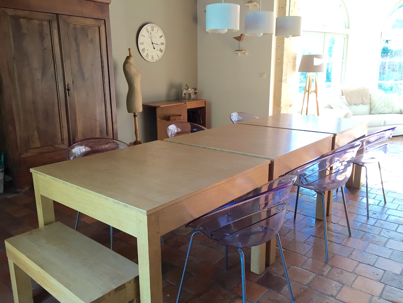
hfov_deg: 61.7
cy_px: 152
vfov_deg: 48.2
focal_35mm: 29
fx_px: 338
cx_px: 202
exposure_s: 1/33
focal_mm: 4.15
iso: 50
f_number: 2.2
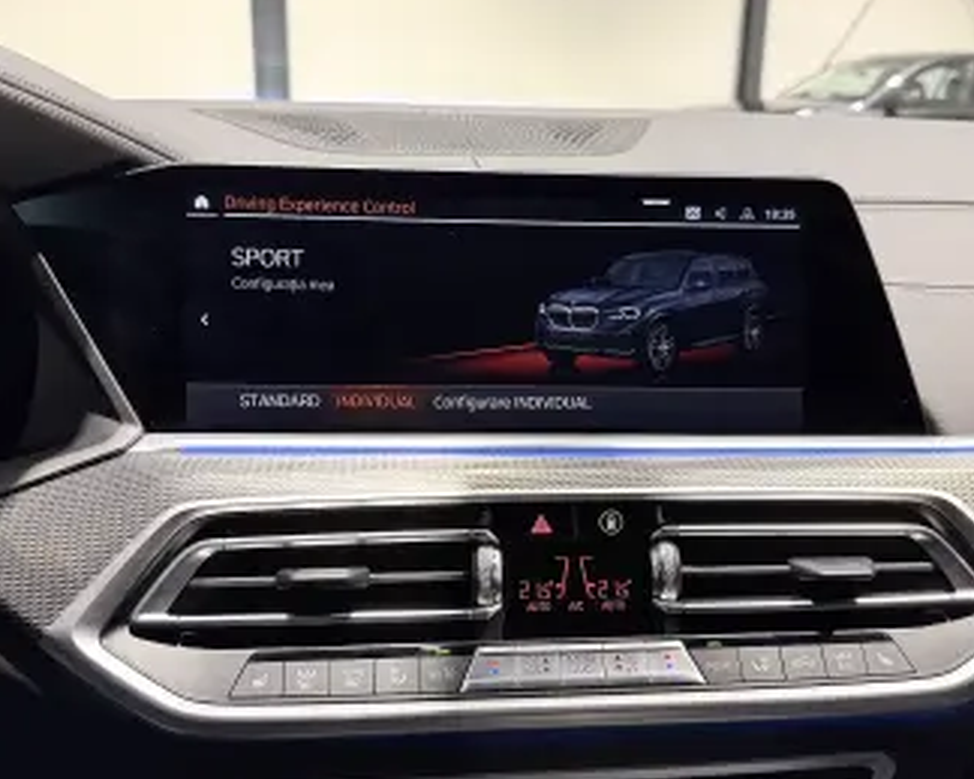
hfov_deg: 65.9
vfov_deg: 54.9
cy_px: 394
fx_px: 749
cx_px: 535
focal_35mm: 26
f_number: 1.78
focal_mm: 6.76
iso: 320
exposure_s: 1/51
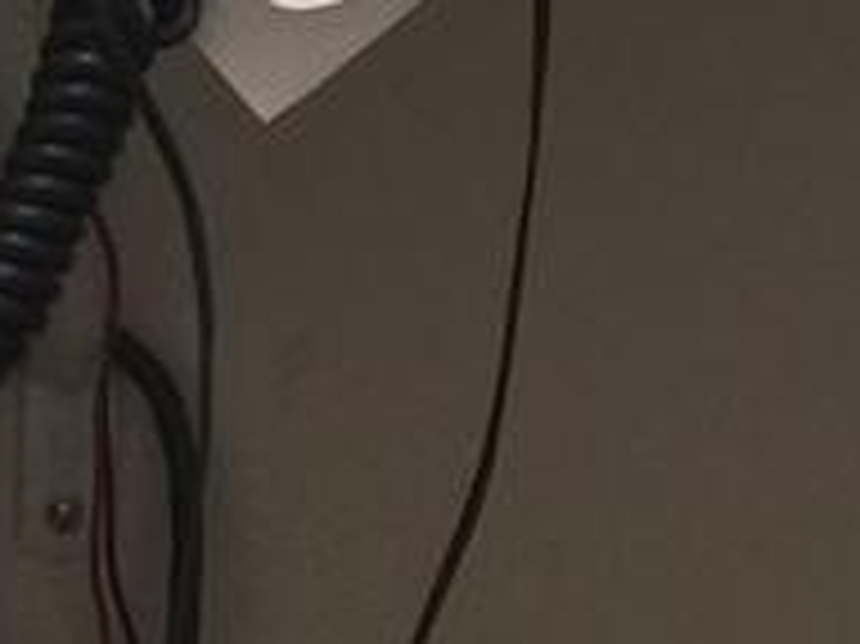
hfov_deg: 10.4
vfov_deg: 7.8
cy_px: -642
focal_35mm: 182
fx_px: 4519
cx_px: 1421
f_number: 2.2
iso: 100
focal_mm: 4.15
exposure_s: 1/15
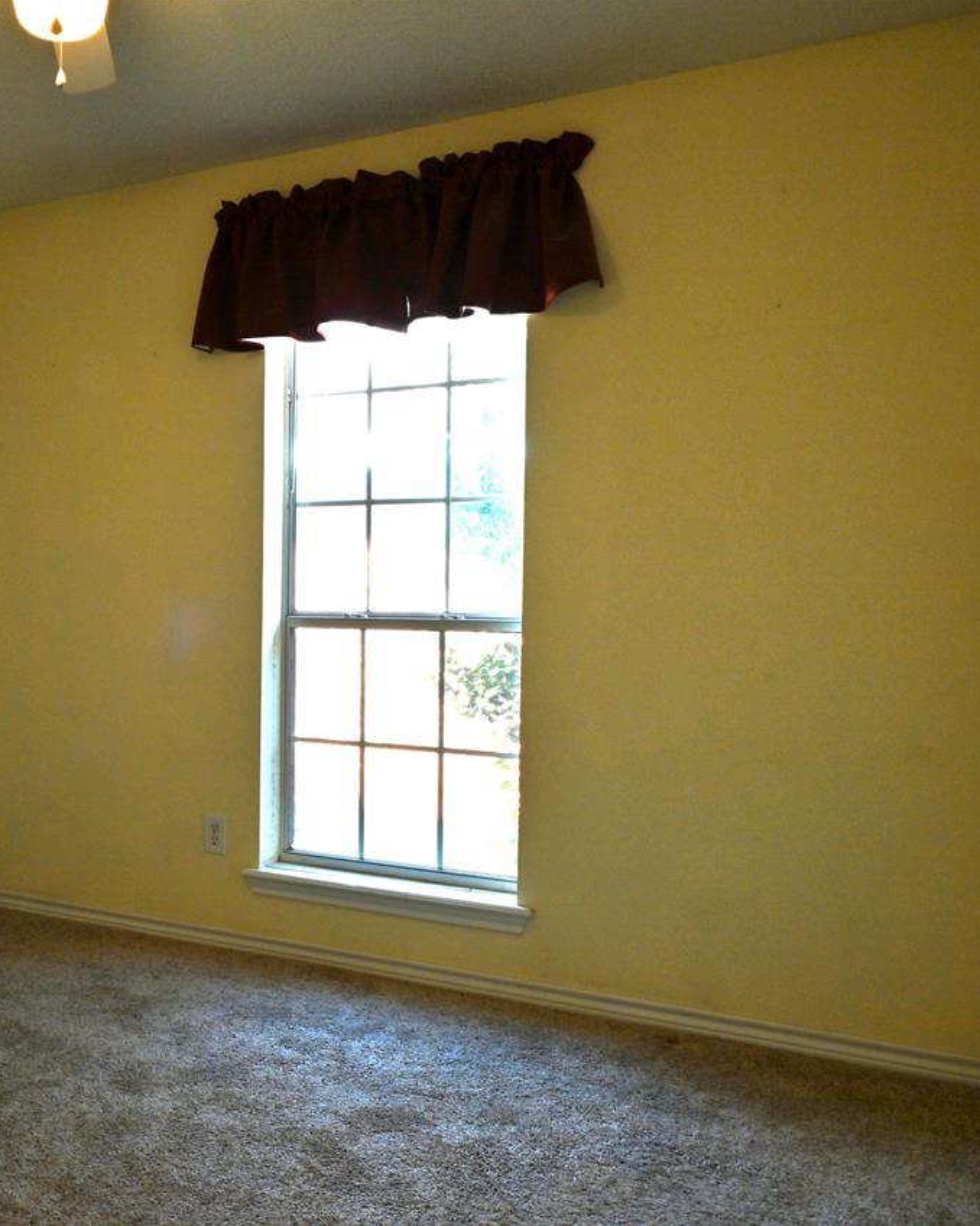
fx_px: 1233
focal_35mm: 34
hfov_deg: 41.6
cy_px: 611
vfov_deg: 52.9
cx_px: 202
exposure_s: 1/10
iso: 320
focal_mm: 24
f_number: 22
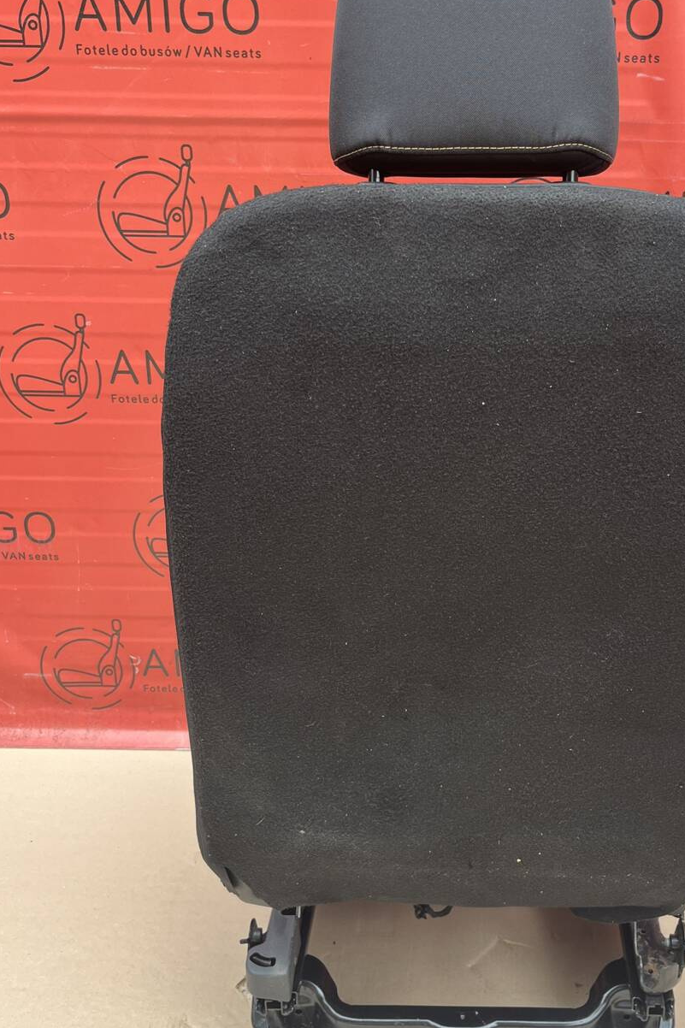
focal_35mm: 36
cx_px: 469
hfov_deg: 36.4
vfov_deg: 53.1
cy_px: 482
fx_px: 1028
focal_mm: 5.1
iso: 32
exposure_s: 1/122
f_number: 1.6
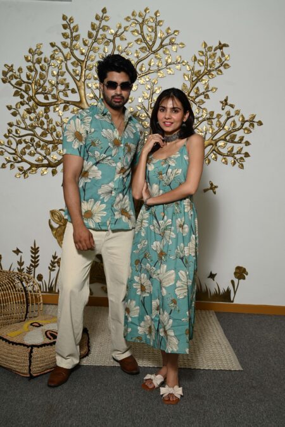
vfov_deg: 48.5
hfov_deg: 33.4
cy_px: 214
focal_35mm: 40
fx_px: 475
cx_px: 142
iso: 400
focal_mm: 40
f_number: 6.3
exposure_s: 1/160
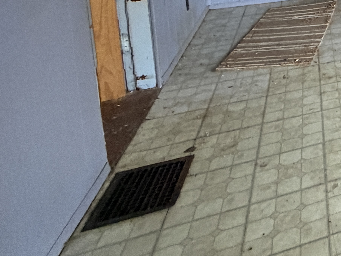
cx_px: 510
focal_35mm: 44
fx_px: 433
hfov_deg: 28.4
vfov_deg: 26.9
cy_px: -89
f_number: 2.2
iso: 400
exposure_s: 1/60
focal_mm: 2.22
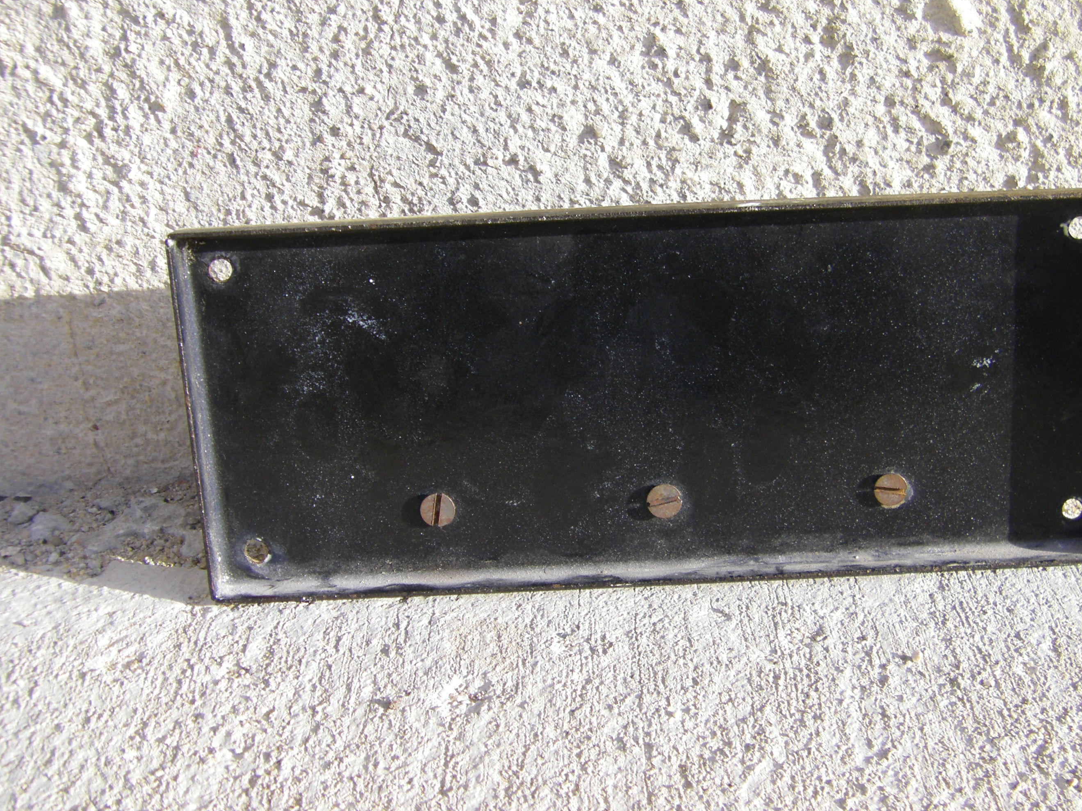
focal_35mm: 47
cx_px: 649
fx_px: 1469
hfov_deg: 40.3
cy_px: 394
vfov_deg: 30.9
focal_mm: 6.3
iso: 64
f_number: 3.5
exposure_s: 1/200
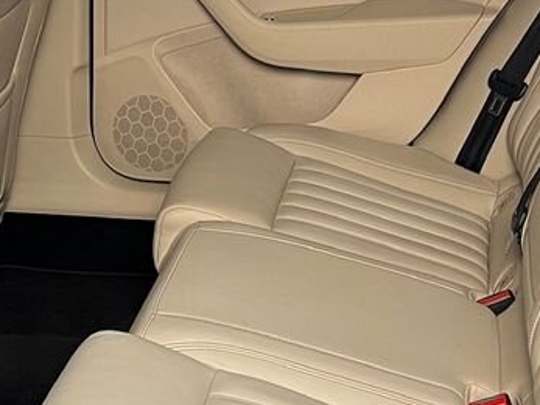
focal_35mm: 90
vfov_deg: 16.4
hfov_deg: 21.7
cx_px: 216
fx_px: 1403
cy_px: 210
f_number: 1.5
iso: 160
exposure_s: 1/60
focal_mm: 5.7
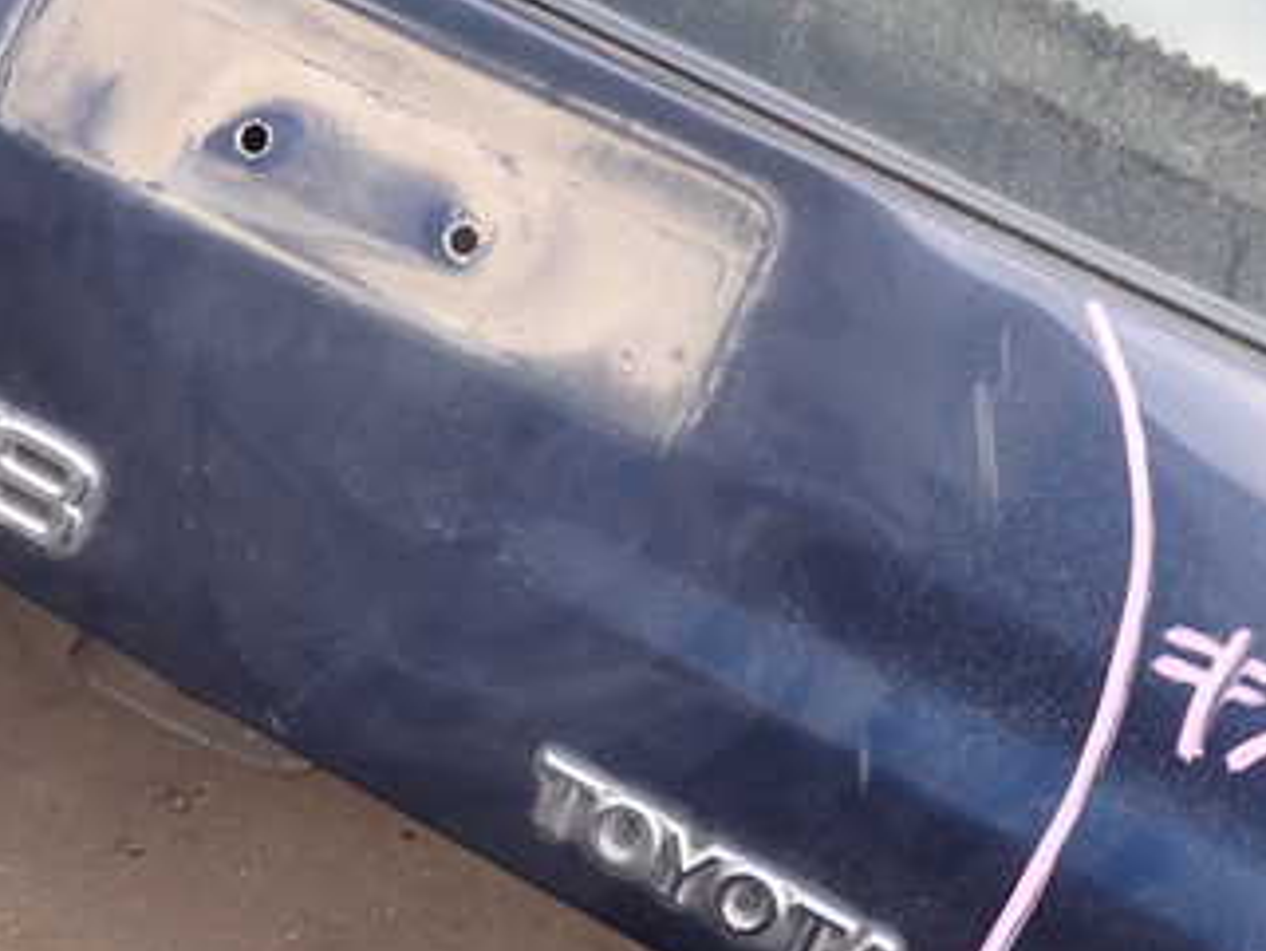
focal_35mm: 56
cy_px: 312
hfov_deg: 34.3
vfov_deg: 26.0
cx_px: 667
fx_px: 2049
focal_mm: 5.4
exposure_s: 1/100
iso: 100
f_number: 3.2
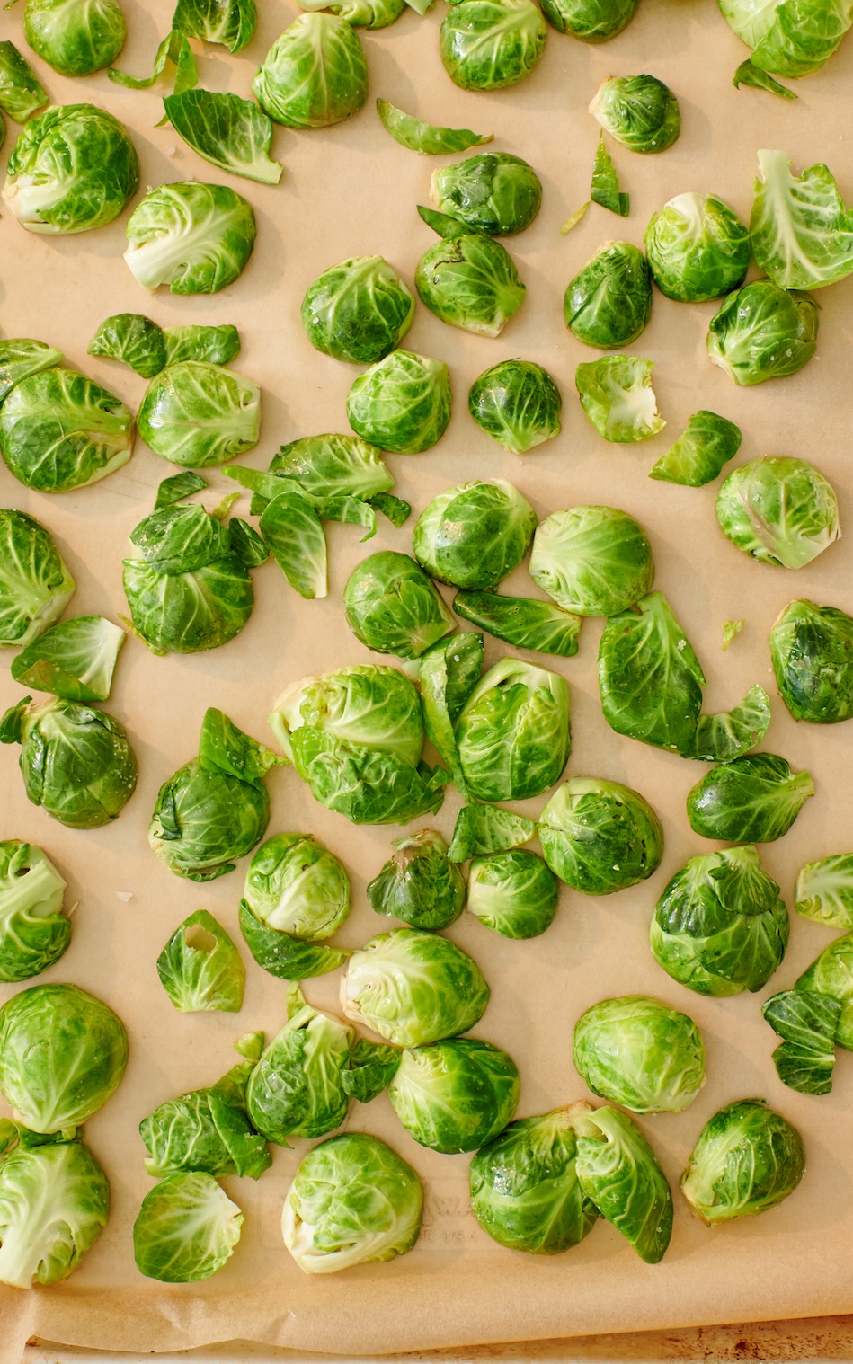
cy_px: 596
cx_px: 409
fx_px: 2157
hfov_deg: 22.4
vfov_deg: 35.1
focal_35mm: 58
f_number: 13
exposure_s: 1/200
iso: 800
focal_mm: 48
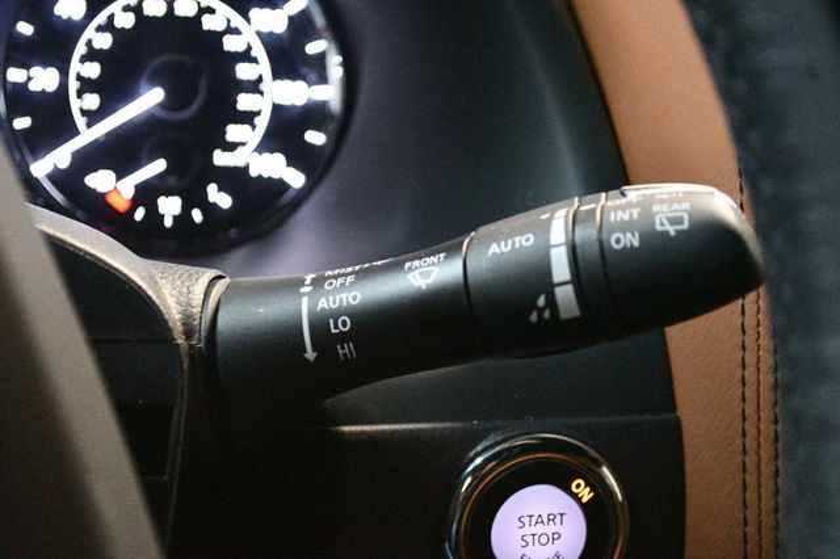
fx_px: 1562
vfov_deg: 20.3
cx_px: 420
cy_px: 280
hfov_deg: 30.1
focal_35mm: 67
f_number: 5.3
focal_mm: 45
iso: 12800
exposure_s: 1/50
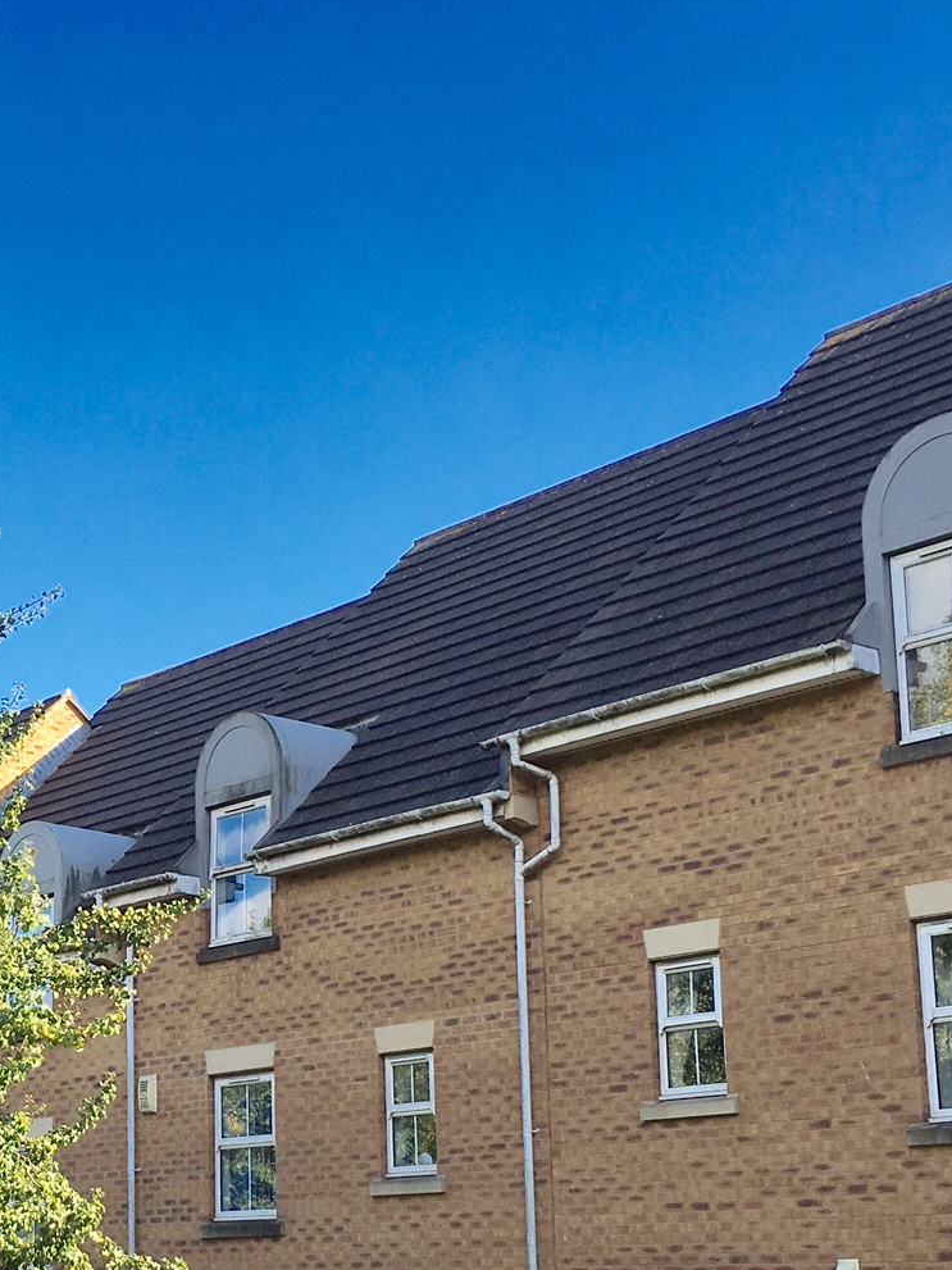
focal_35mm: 59
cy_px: 920
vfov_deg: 32.2
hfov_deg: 23.9
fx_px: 2164
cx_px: 42
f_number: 2.2
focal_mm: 4.15
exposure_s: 1/663
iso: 25
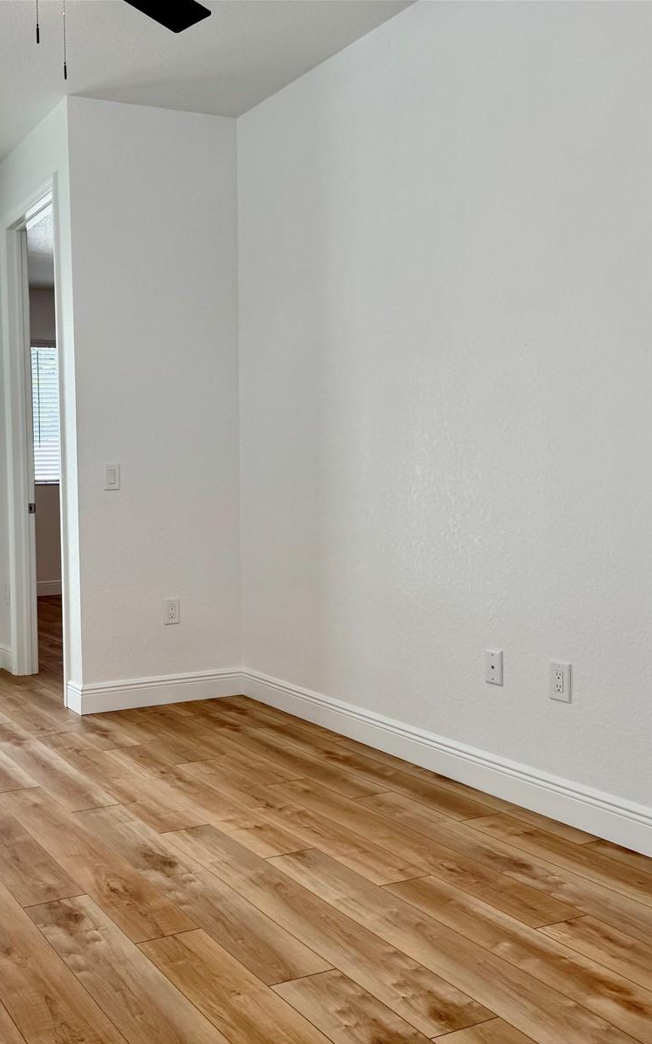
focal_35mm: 34
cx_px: 120
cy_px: 522
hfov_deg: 35.9
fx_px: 967
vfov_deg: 56.7
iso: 80
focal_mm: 6.76
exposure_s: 1/185
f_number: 1.78
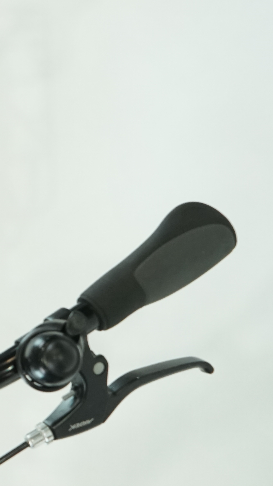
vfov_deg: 28.6
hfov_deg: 14.7
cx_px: -188
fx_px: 952
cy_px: 274
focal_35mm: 74
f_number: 5.6
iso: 1600
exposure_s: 1/200
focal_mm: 28
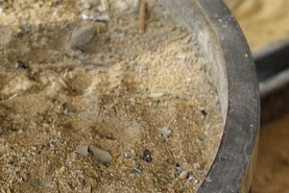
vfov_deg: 7.2
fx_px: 1389
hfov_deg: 11.7
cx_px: -2
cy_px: -358
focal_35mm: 173
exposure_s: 1/20
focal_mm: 30
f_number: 4.5
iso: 800
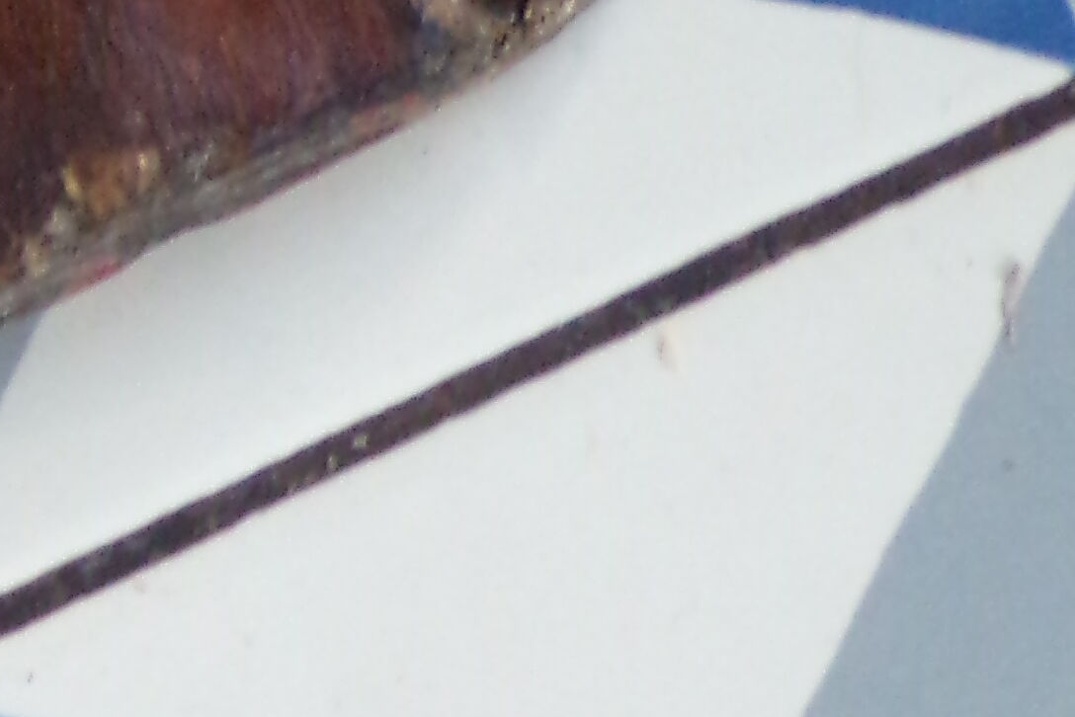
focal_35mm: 502
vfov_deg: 2.7
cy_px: -909
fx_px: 14993
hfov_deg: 4.1
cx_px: -482
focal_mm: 20.4
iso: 400
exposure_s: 1/12
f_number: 4.3
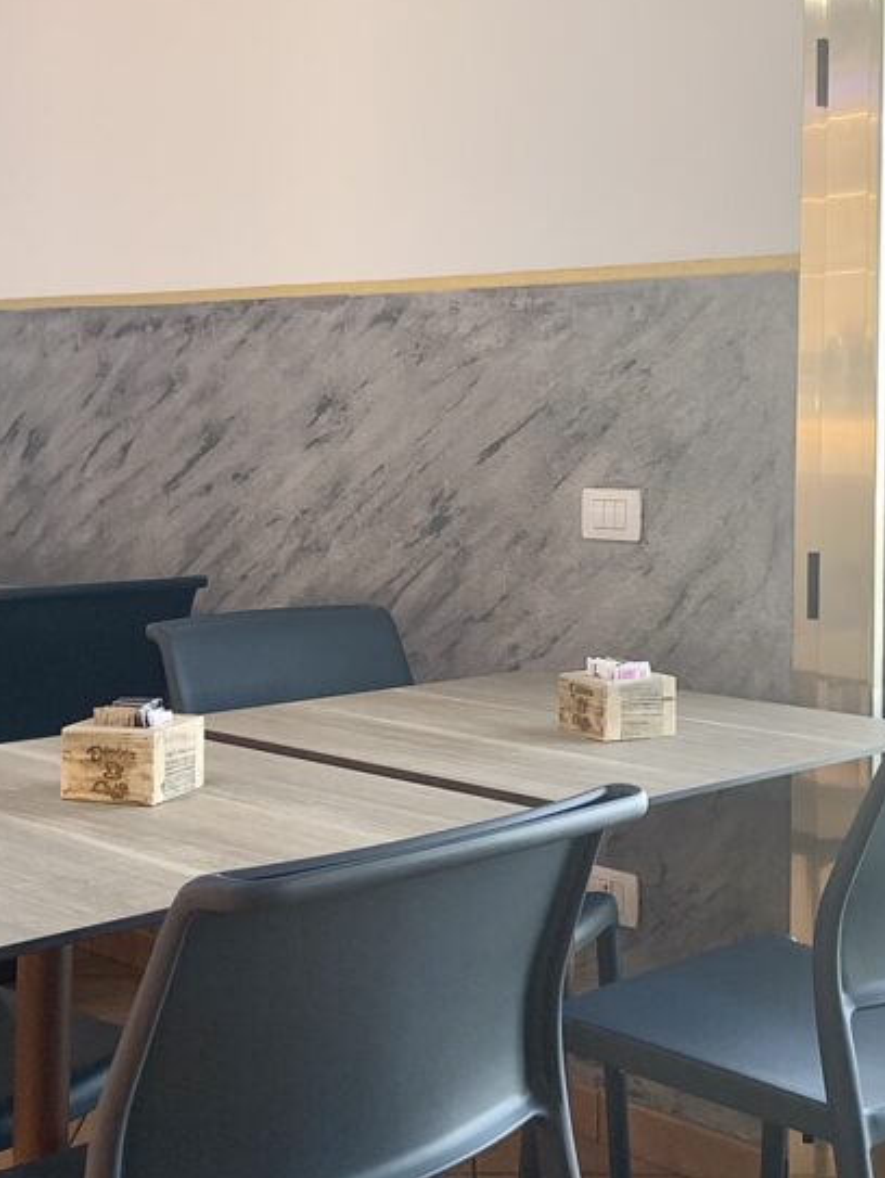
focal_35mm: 49
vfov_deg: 38.9
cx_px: 477
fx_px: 1668
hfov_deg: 29.7
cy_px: 610
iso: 64
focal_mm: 4.25
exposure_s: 1/100
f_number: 1.8
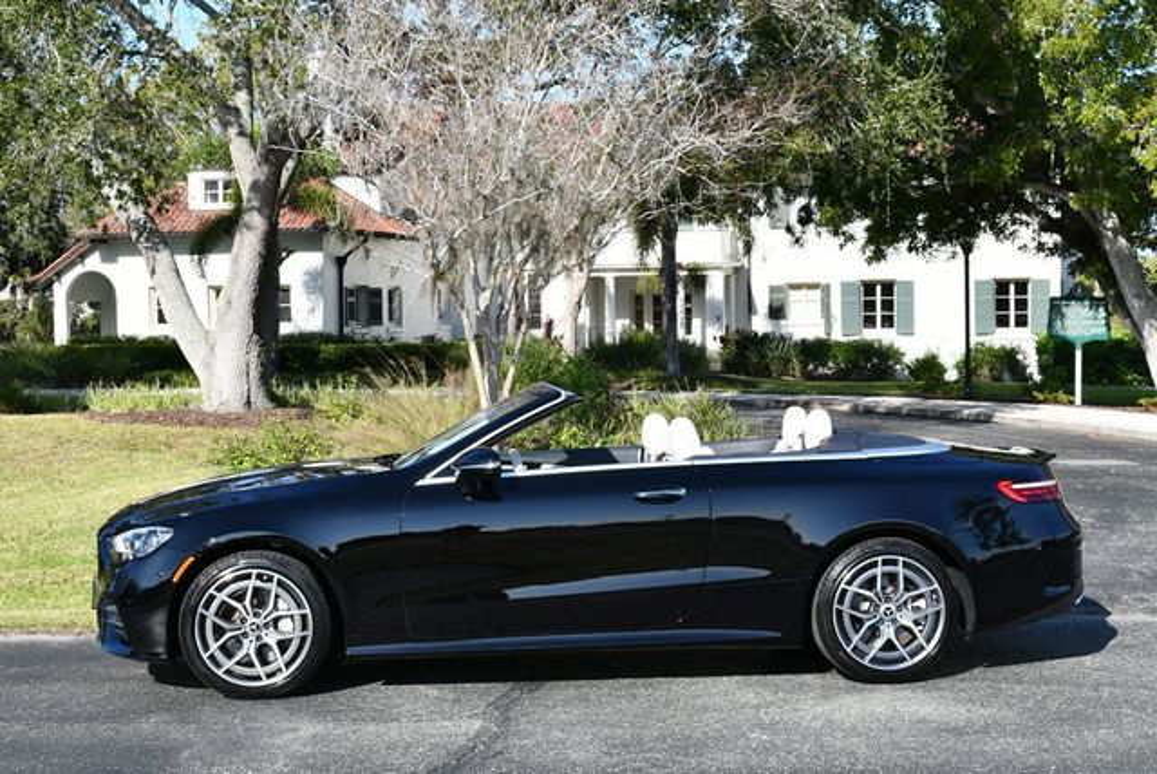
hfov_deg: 34.5
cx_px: 578
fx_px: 1866
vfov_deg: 23.4
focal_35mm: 58
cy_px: 387
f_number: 8
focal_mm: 29
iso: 140
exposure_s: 1/250
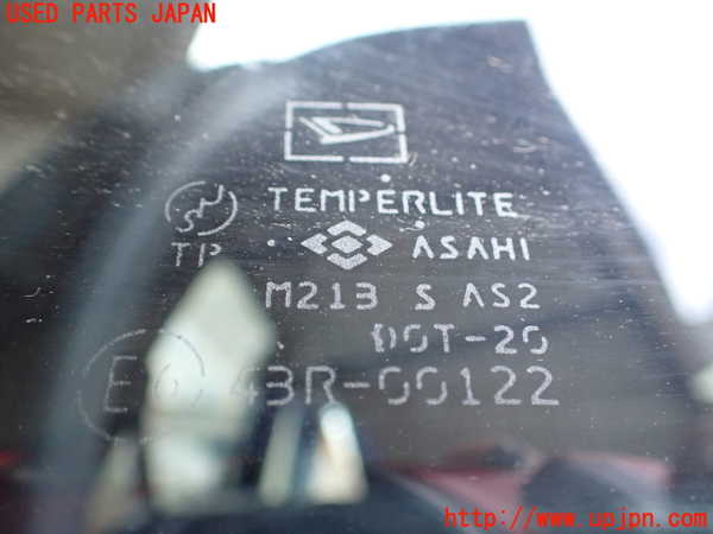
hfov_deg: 60.0
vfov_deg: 46.8
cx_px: 356
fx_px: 618
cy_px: 267
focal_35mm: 30
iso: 400
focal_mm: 5.4
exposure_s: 1/125
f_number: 2.3
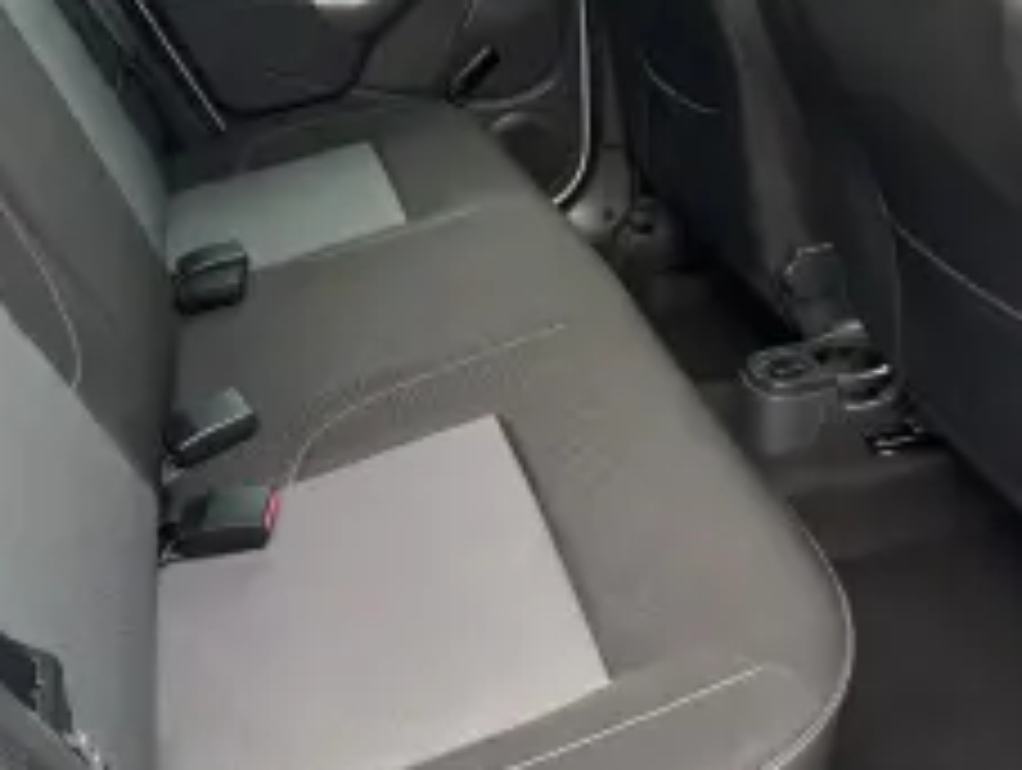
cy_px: 257
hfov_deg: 48.8
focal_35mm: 38
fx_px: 1124
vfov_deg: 37.4
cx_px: 585
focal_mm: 6.76
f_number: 1.78
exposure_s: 1/121
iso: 125
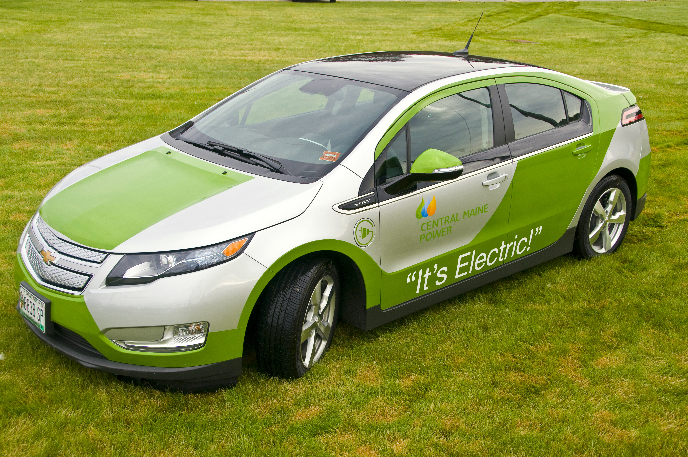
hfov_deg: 48.0
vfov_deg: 32.9
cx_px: 344
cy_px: 228
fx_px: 773
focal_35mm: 40
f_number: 5
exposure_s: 1/160
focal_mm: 27
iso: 200
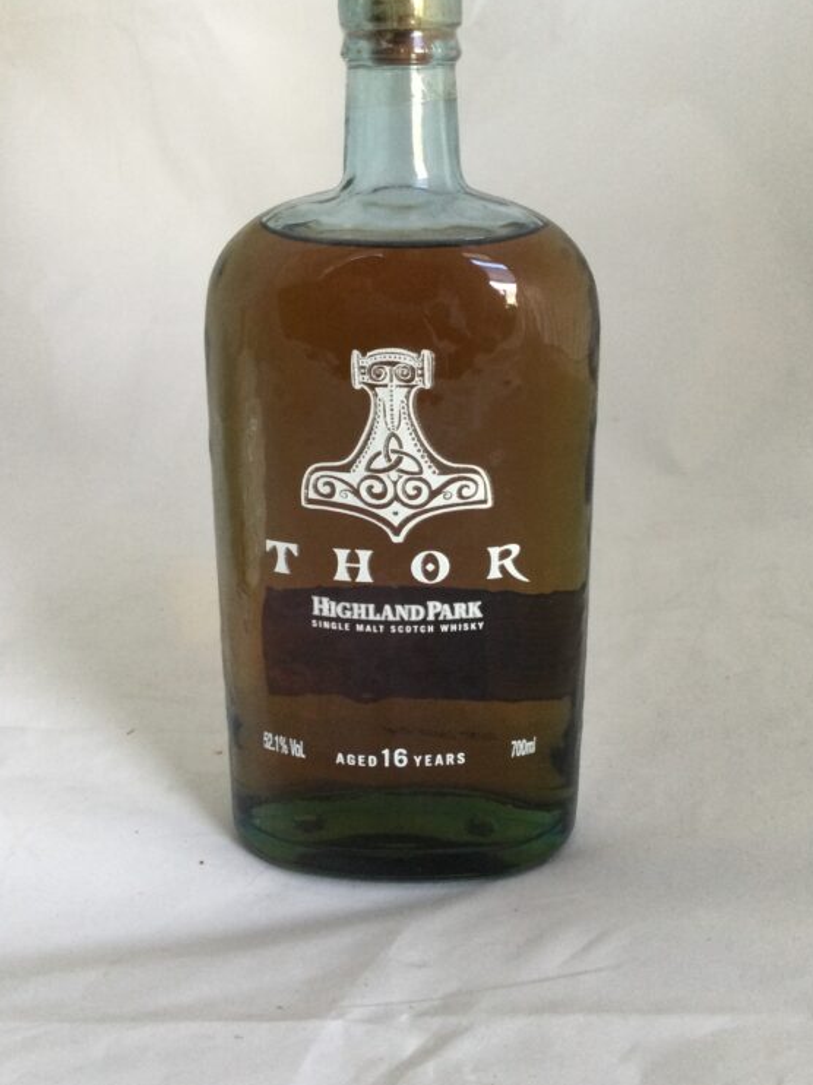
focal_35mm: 39
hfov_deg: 36.8
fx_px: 1222
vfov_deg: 47.8
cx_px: 430
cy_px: 502
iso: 100
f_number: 2.4
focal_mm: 3.3
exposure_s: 1/33
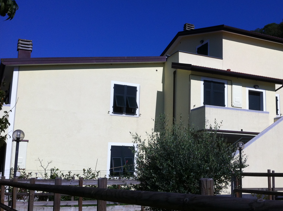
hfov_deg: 39.4
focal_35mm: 48
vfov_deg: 30.2
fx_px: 392
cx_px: 182
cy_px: 111
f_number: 2.8
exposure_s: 1/3352
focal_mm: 3.85
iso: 80
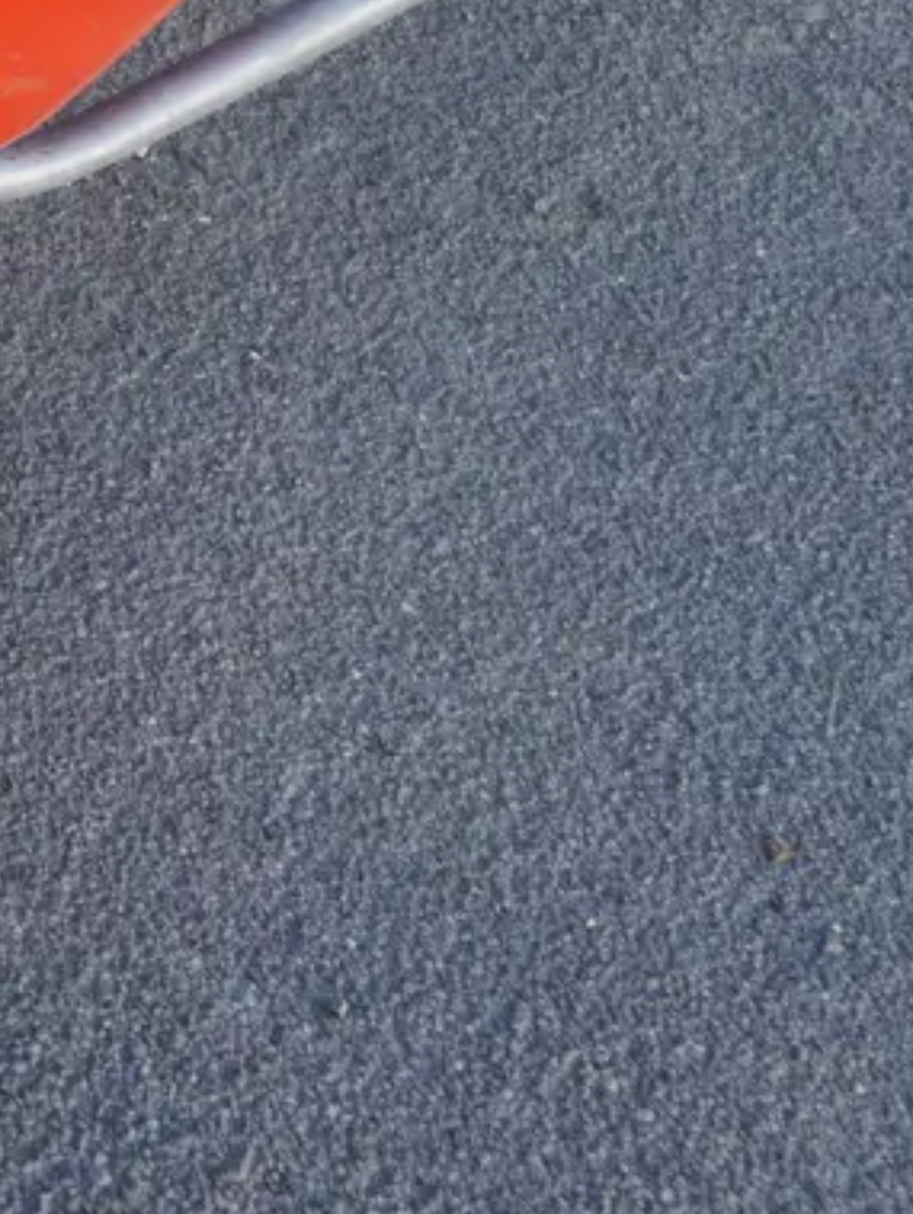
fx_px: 2844
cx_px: -593
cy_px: 136
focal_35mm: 81
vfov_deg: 23.5
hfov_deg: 16.1
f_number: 5
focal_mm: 15
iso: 200
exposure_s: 1/200
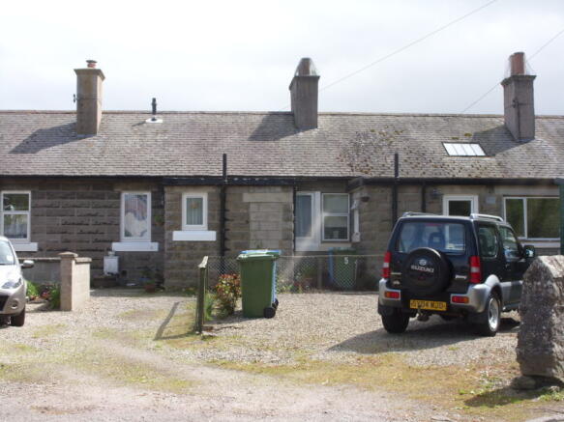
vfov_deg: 21.3
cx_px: 282
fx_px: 1124
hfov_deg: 28.2
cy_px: 211
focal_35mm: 69
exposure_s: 1/201
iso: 50
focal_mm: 11.4
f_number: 5.5
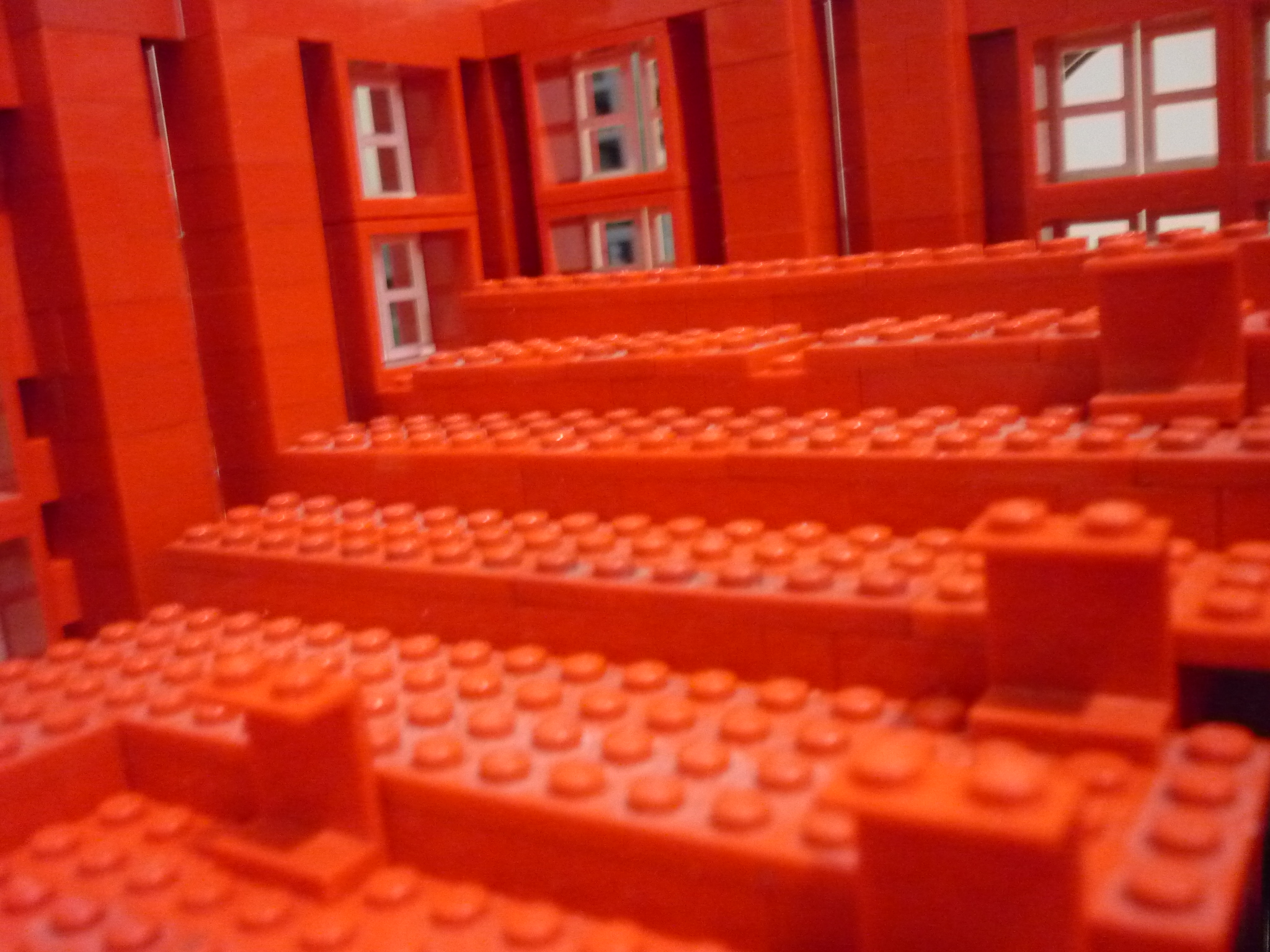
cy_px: 476
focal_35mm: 33
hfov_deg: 55.4
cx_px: 635
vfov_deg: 42.9
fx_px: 1211
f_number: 2.8
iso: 800
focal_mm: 5.5
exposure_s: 1/8
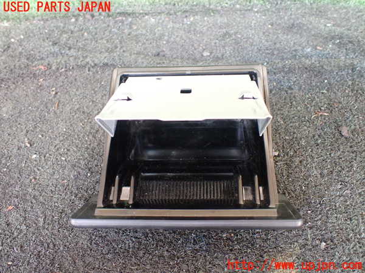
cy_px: 136
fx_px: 316
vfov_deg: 46.8
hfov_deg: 60.0
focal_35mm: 30
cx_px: 182
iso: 800
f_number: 2.3
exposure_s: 1/50
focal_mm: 5.4
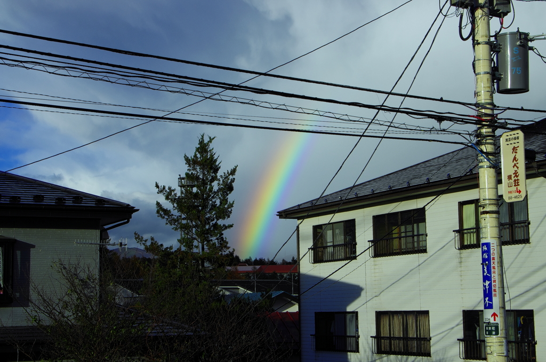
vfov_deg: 20.2
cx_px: 273
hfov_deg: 30.1
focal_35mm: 67
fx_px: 1014
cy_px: 181
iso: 100
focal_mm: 45
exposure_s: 1/200
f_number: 11
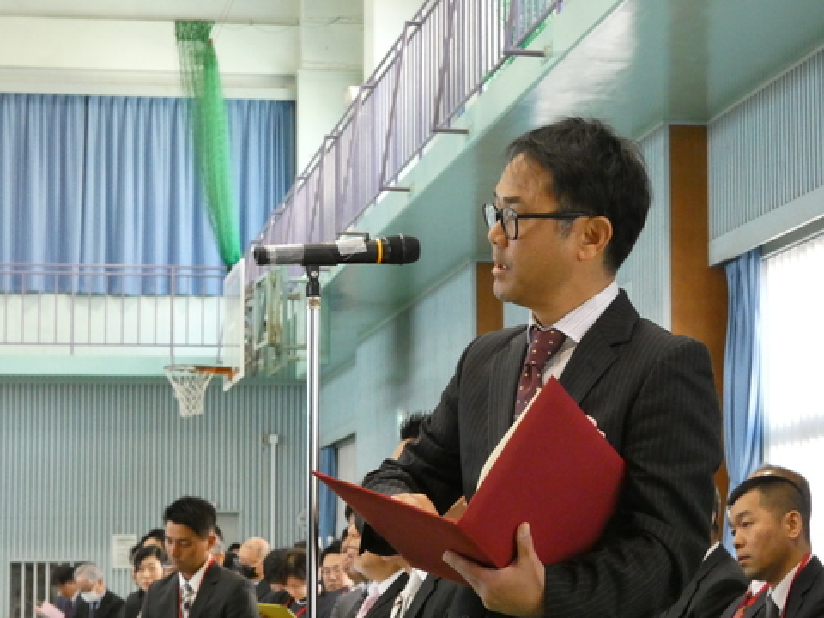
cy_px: 309
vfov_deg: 12.9
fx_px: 2737
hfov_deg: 17.1
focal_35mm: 115
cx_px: 412
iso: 1250
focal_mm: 20.5
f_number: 5
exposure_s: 1/80
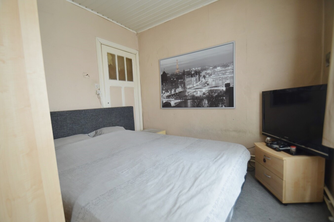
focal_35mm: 15
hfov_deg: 100.4
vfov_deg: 77.2
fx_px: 139
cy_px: 111
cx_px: 167
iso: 400
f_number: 4
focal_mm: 10
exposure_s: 1/60
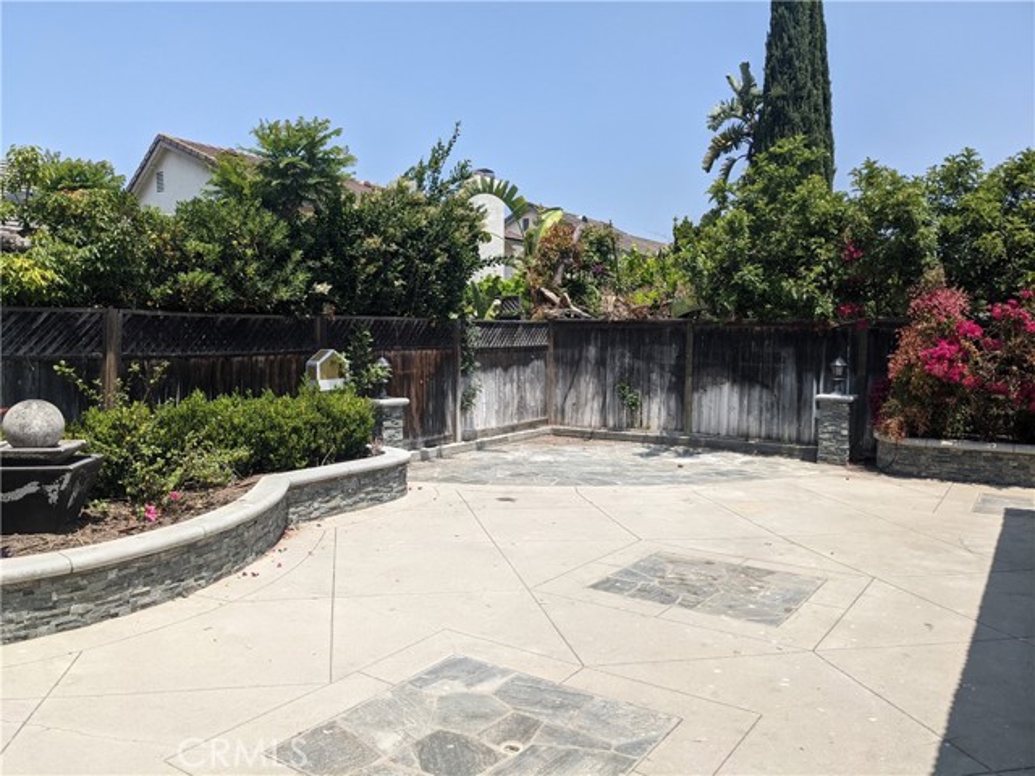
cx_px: 518
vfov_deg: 51.4
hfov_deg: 65.3
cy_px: 388
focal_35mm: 27
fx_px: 807
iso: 81
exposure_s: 1/3356
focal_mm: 4.38
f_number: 1.73
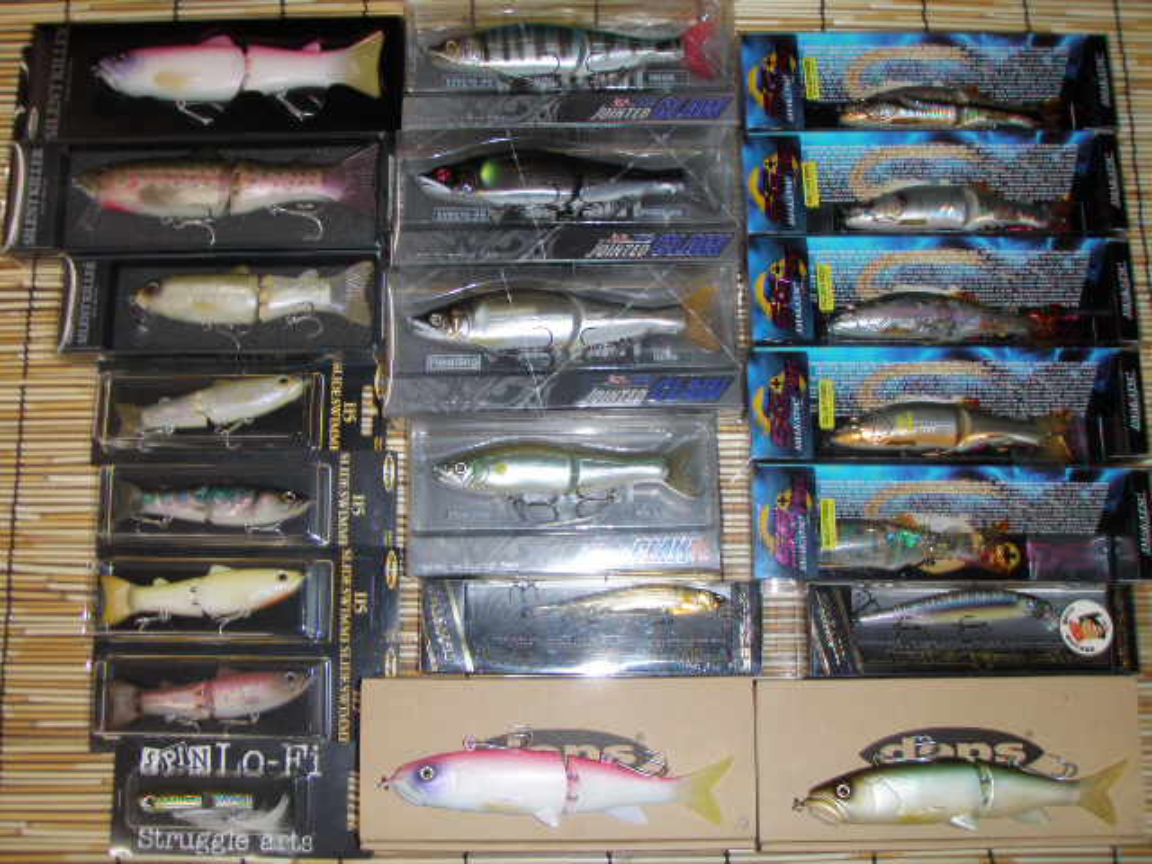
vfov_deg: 37.7
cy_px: 432
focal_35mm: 38
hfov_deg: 49.0
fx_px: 1265
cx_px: 576
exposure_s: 1/30
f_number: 3.5
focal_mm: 6.7
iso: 100
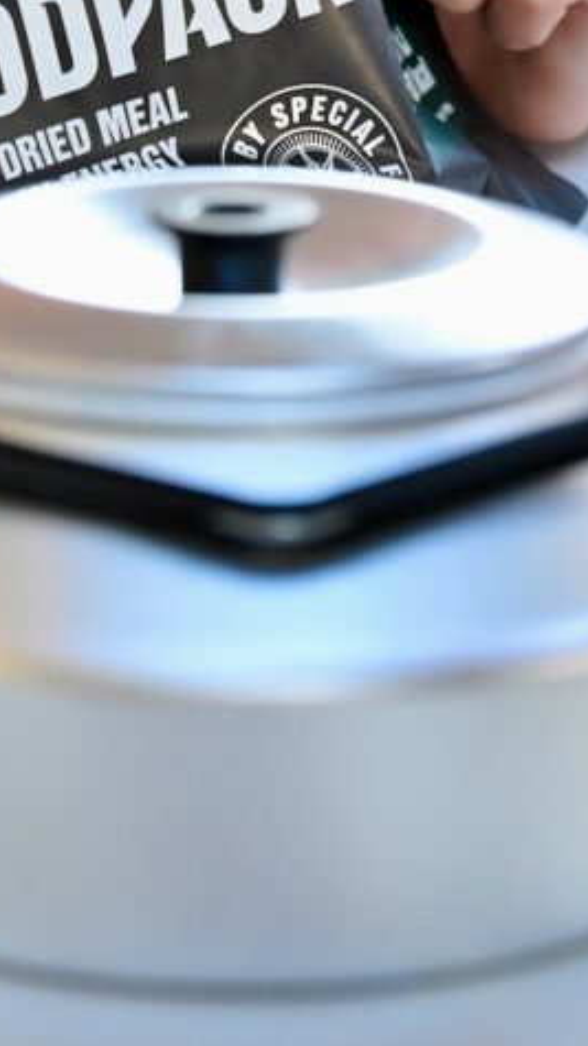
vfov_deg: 14.7
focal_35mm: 143
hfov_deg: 8.4
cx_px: -28
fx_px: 3966
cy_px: -115
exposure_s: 1/125
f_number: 6
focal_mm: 59
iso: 2800
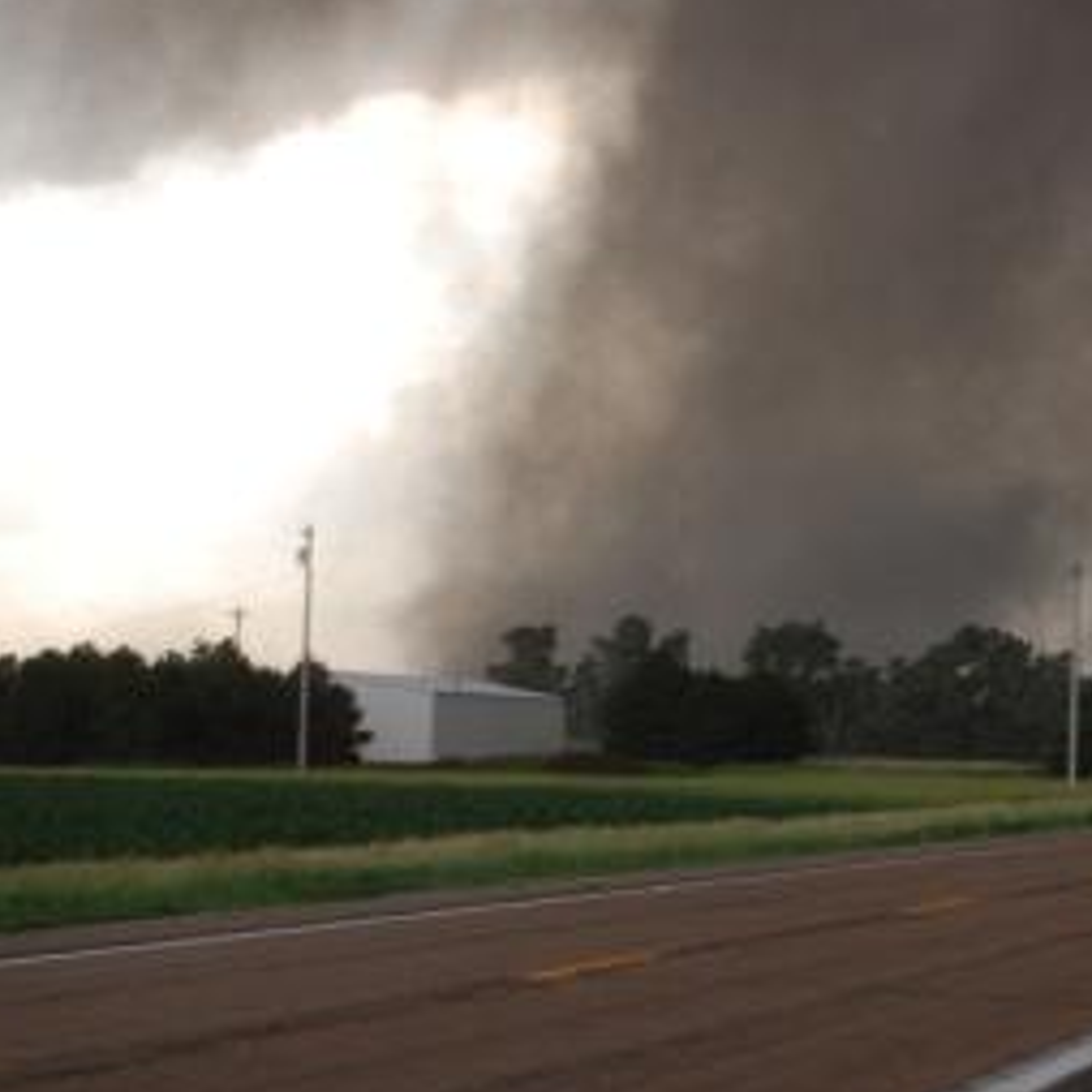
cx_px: 782
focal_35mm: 124
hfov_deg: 14.1
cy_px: 477
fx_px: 4417
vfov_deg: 14.1
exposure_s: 1/50
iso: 400
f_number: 5.6
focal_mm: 55
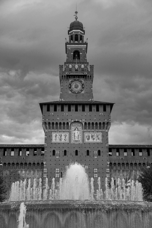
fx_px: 313
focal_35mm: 49
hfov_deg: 27.3
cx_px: 76
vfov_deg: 40.1
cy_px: 114
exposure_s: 1/160
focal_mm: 32.9
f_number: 8
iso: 100
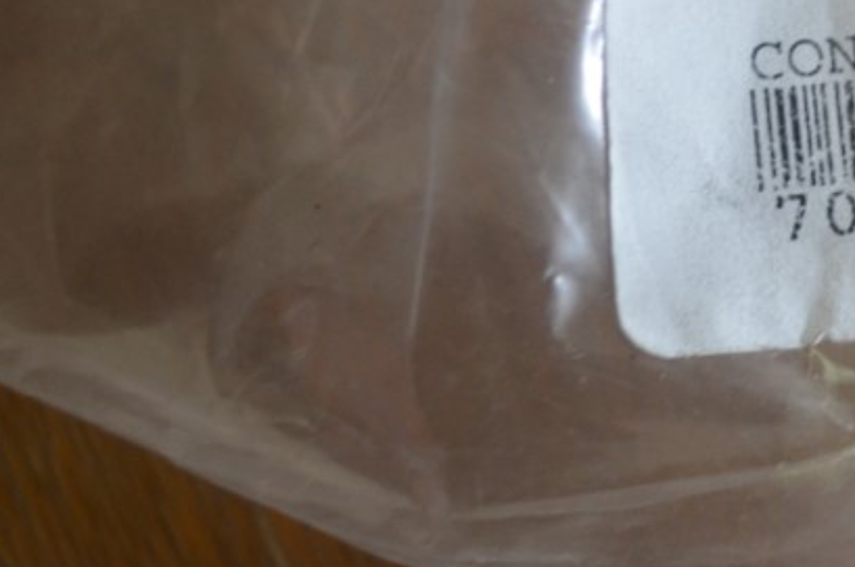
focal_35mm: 119
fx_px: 2821
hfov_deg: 16.1
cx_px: 1183
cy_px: 59
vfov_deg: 11.4
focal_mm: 28
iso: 640
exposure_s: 1/60
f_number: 4.5
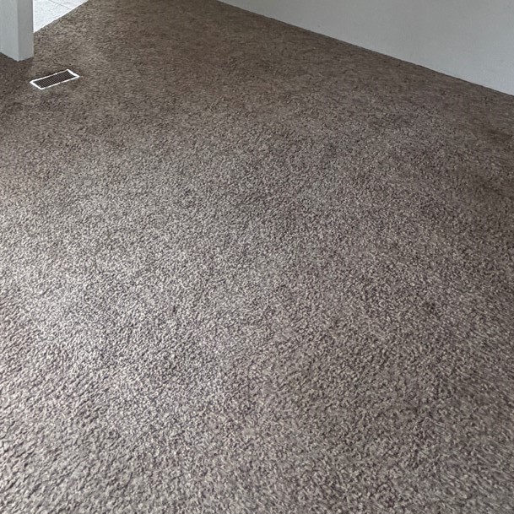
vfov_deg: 33.1
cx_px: 81
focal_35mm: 39
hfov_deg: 40.5
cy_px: -135
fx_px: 655
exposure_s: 1/112
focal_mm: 2.22
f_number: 2.2
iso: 320
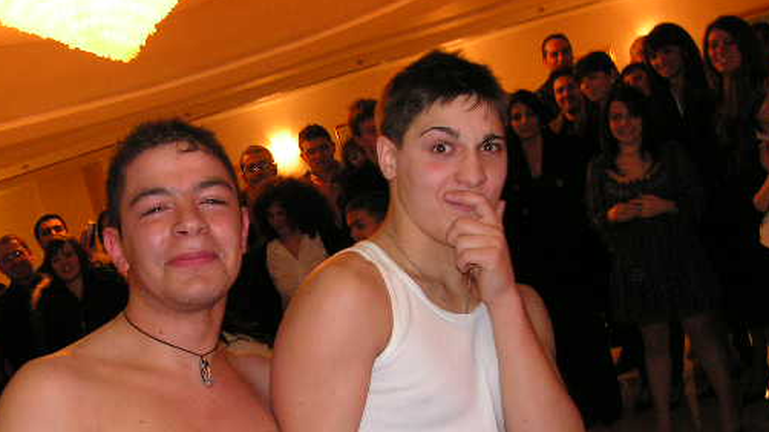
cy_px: 334
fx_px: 1019
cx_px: 299
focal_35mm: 50
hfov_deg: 41.1
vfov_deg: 23.6
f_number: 3.2
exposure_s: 1/40
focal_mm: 6
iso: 200
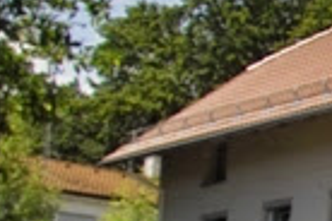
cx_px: 871
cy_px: 90
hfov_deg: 9.7
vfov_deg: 7.6
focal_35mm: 180
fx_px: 1660
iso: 100
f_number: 6.3
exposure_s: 1/320
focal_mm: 18
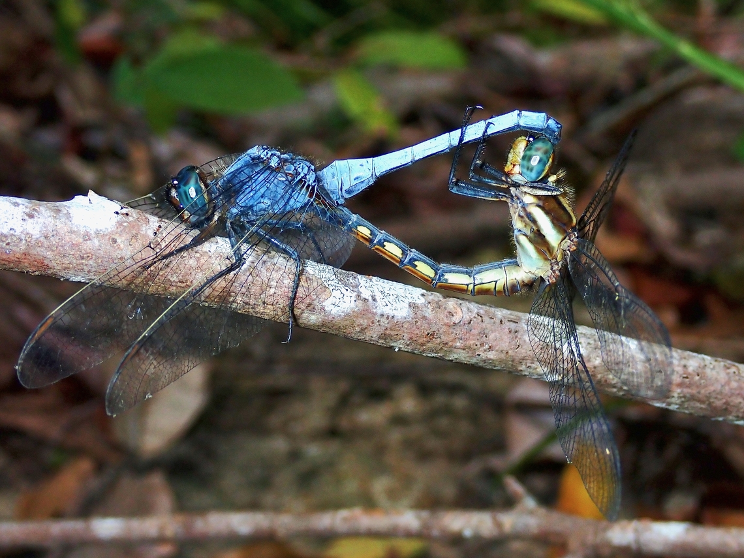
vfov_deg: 20.7
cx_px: 372
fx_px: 1526
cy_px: 279
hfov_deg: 27.4
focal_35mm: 71
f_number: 5.6
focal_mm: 12.73
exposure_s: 1/125
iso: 200
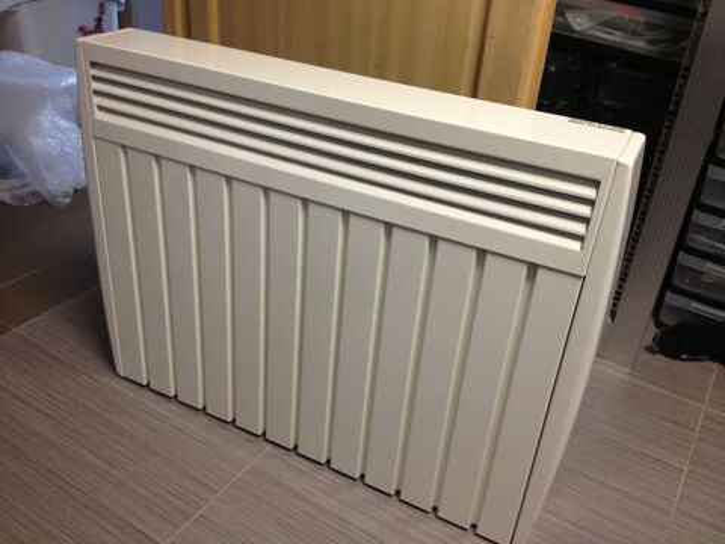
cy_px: 272
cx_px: 362
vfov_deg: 40.7
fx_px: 733
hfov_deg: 52.6
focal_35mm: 35
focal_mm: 4.28
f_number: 2.4
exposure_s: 1/20
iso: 100
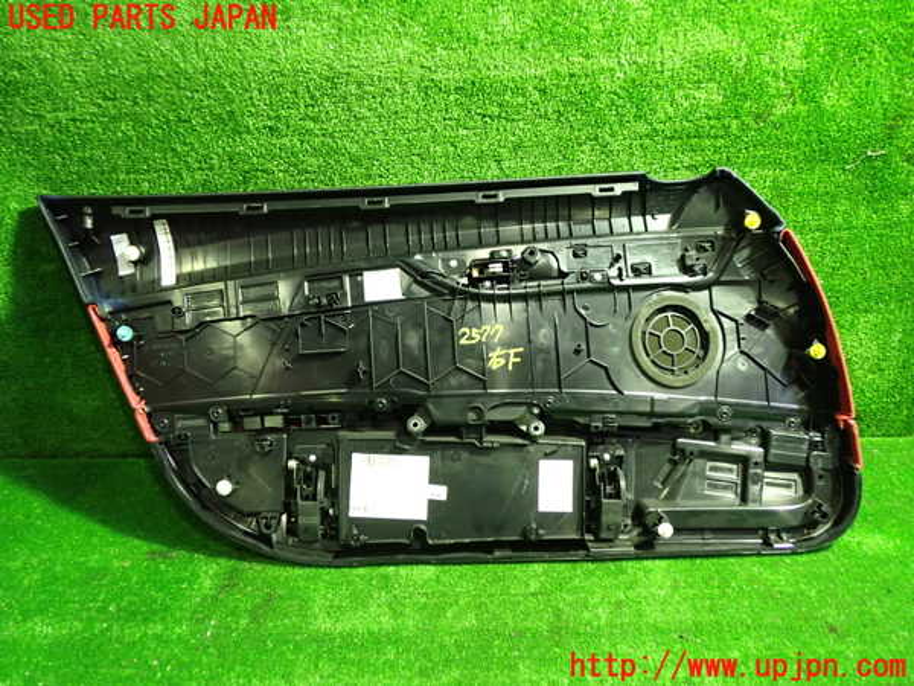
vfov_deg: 46.8
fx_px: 792
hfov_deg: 60.0
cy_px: 343
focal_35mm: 30
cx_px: 457
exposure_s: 1/30
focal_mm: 5.4
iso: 800
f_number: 2.3
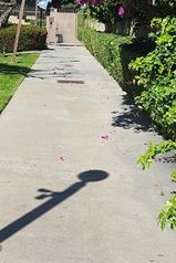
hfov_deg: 20.3
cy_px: 44
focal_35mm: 67
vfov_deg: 29.2
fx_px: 491
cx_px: 65
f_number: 1.8
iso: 25
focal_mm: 5.54
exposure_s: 1/1941
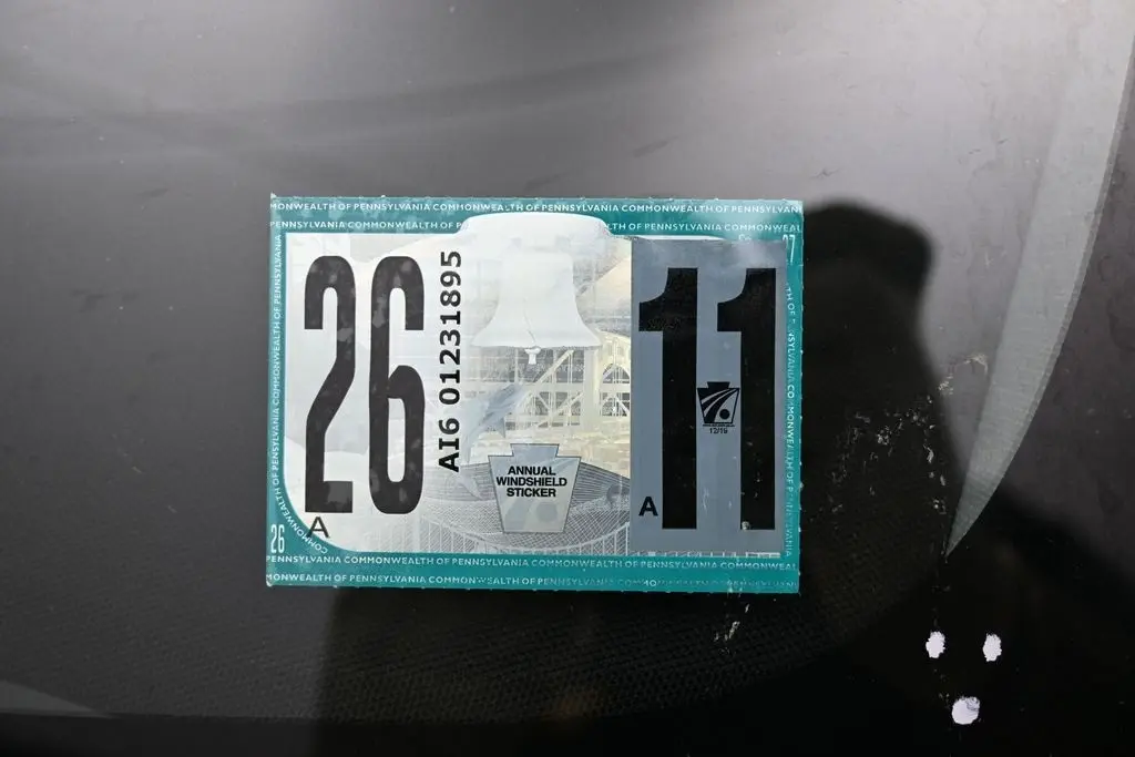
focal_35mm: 39
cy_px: 378
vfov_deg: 34.2
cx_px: 568
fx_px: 1230
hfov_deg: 49.5
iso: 320
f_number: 4.5
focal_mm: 26
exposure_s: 1/250
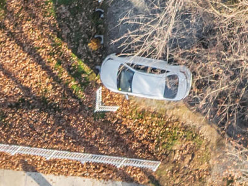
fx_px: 1288
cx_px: 567
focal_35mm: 180
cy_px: -409
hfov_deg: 9.9
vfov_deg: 7.2
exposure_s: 1/160
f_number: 2.8
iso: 130
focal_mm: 12.29
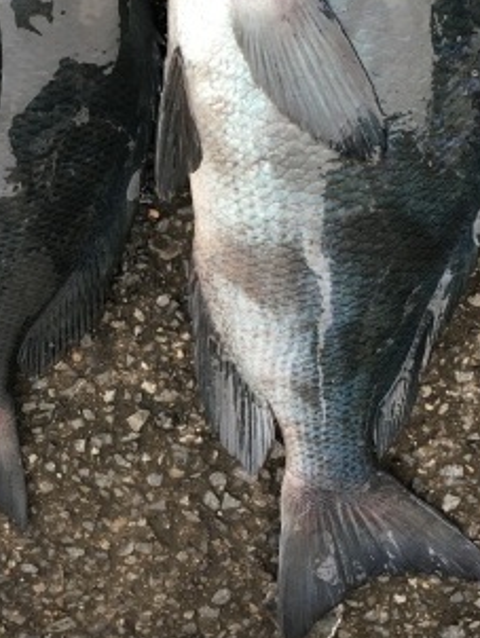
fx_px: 886
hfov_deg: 30.2
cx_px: 198
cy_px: 201
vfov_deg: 39.1
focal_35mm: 48
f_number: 2.2
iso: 25
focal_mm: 4.15
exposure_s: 1/30
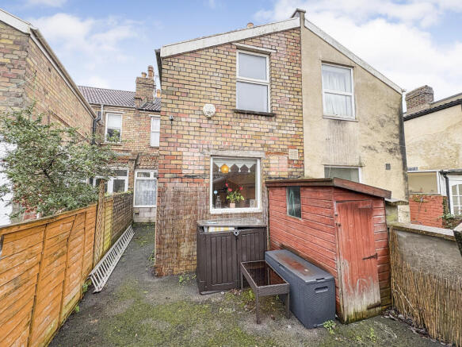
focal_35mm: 14
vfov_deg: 85.7
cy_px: 174
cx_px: 231
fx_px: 187
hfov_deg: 102.1
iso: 125
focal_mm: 2.22
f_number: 2.2
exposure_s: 1/100
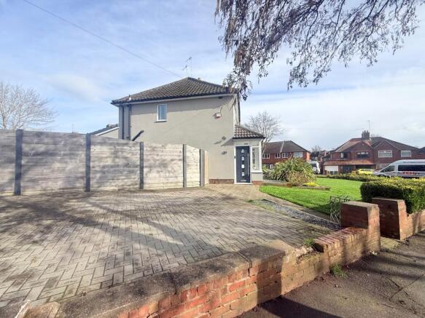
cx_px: 212
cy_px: 159
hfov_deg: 102.1
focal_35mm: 14
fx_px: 172
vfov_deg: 85.7
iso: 50
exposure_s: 1/1961
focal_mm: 2.22
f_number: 2.2
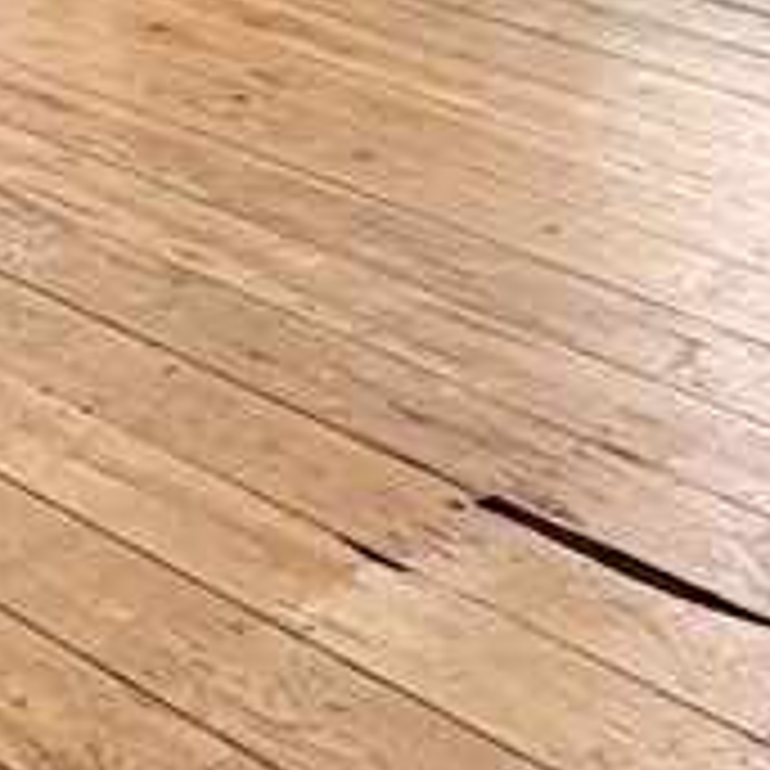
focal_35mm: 116
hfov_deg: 15.0
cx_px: 567
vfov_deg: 12.8
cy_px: -842
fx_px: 2919
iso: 64
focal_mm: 2.22
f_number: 2.2
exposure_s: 1/146
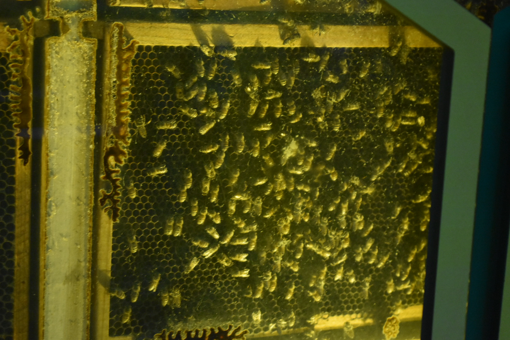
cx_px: 255
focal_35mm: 82
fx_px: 1169
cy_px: 170
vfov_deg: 16.6
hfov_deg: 24.6
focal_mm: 55
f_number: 5.6
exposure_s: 1/13
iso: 3200
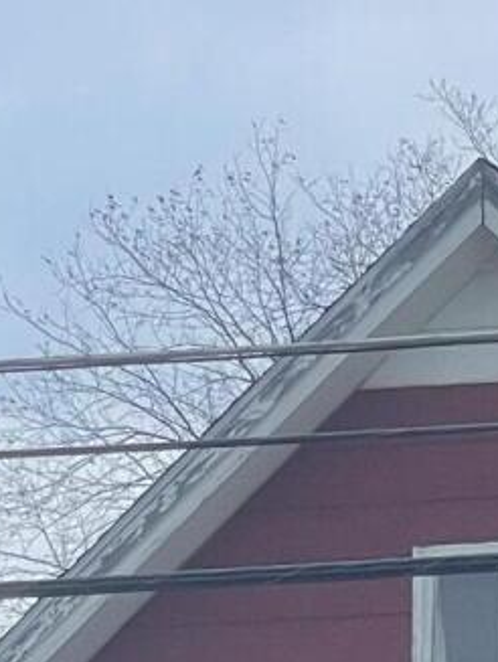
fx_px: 7485
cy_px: 1699
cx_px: 846
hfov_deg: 3.8
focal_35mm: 391
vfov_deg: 4.9
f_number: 2.2
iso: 20
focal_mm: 7.5
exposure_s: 1/1004
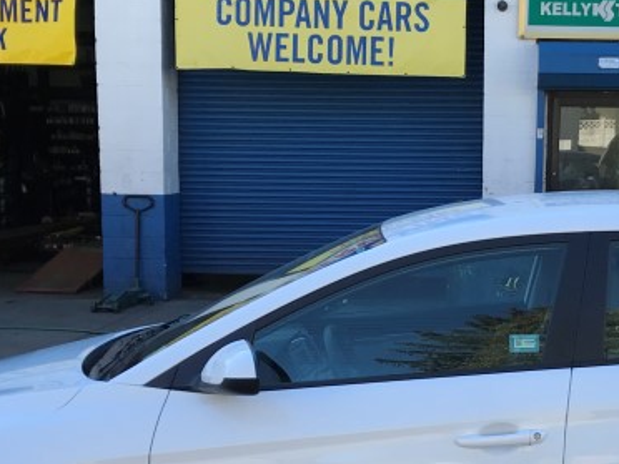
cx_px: 489
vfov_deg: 19.0
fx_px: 1377
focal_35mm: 77
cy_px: 368
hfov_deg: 24.9
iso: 20
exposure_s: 1/580
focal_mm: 3.99
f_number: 1.8
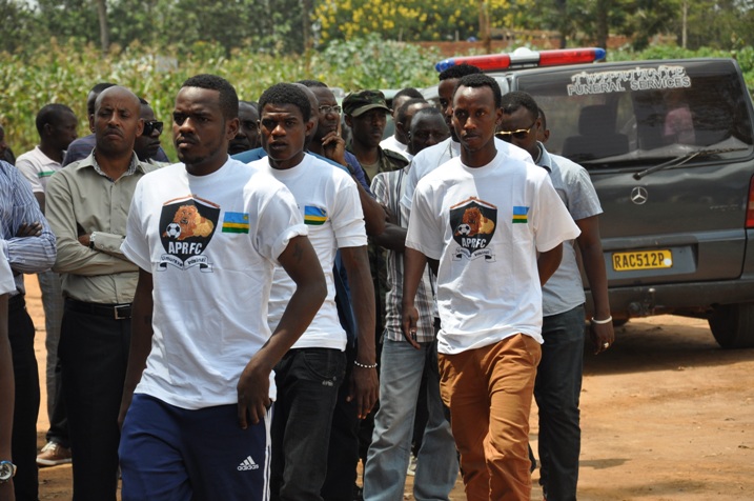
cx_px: 377
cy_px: 250
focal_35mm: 147
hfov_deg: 14.0
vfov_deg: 9.3
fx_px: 3075
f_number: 8
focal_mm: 98
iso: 500
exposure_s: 1/1000
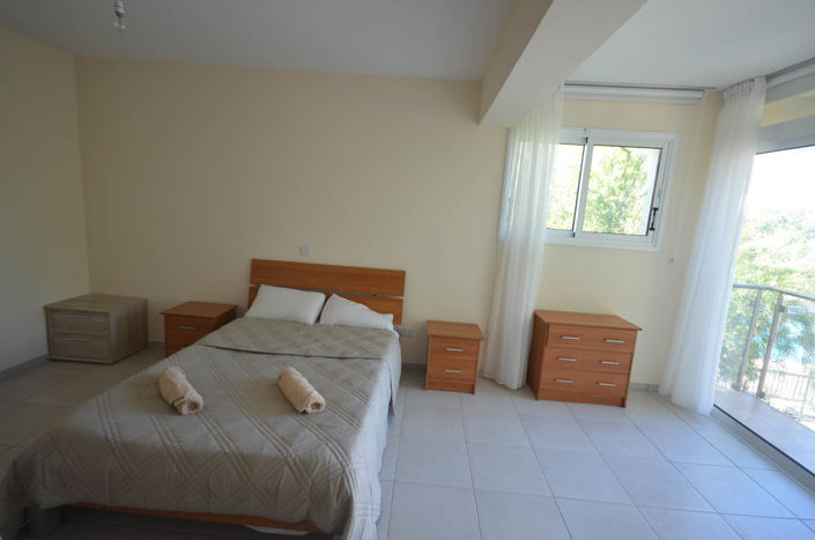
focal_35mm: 17
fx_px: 390
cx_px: 408
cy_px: 270
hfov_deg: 92.6
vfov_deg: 69.4
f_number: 5
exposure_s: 1/100
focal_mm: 11.5
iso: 400
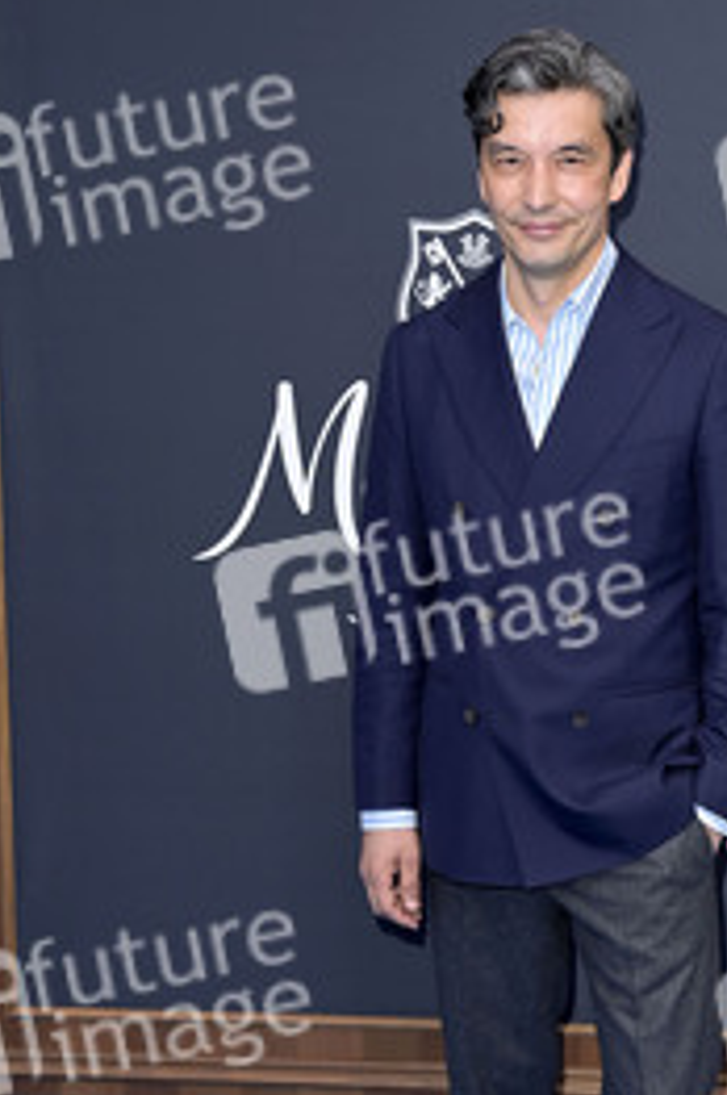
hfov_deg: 23.1
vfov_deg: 33.9
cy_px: 802
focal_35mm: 58
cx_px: 552
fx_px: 1761
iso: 500
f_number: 5.6
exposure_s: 1/250
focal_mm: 38
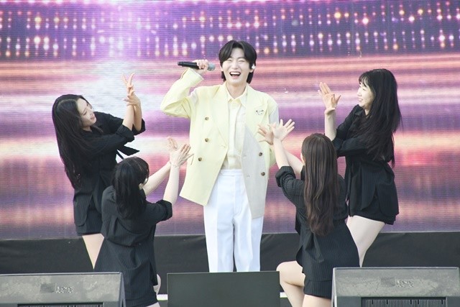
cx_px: 230
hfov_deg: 5.7
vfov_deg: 3.8
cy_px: 154
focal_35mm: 360
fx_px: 4601
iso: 1000
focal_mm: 240
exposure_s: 1/400
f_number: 10
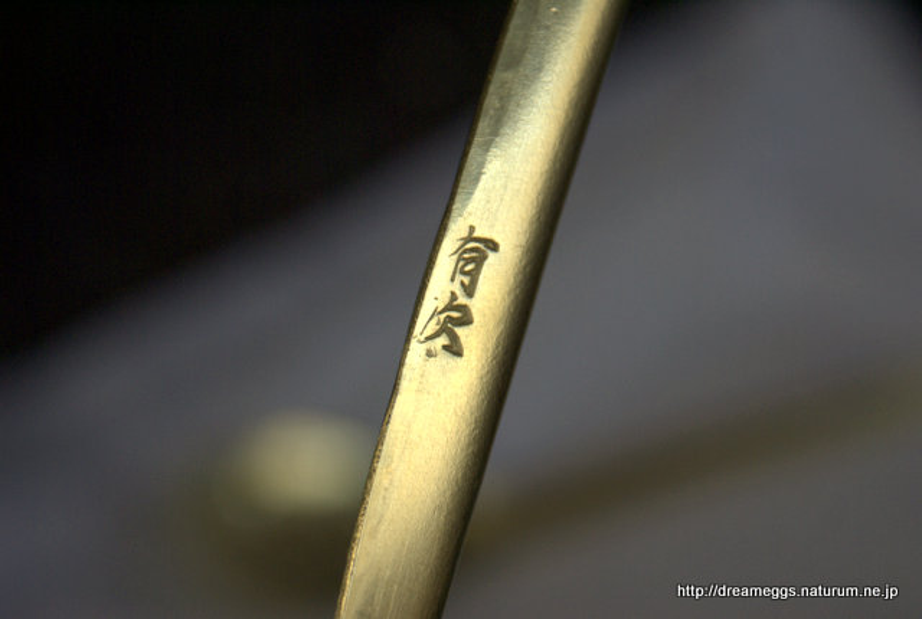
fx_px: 2695
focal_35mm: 105
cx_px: 461
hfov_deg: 19.4
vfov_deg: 13.1
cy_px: 310
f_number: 5.6
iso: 400
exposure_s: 1/125
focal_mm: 70
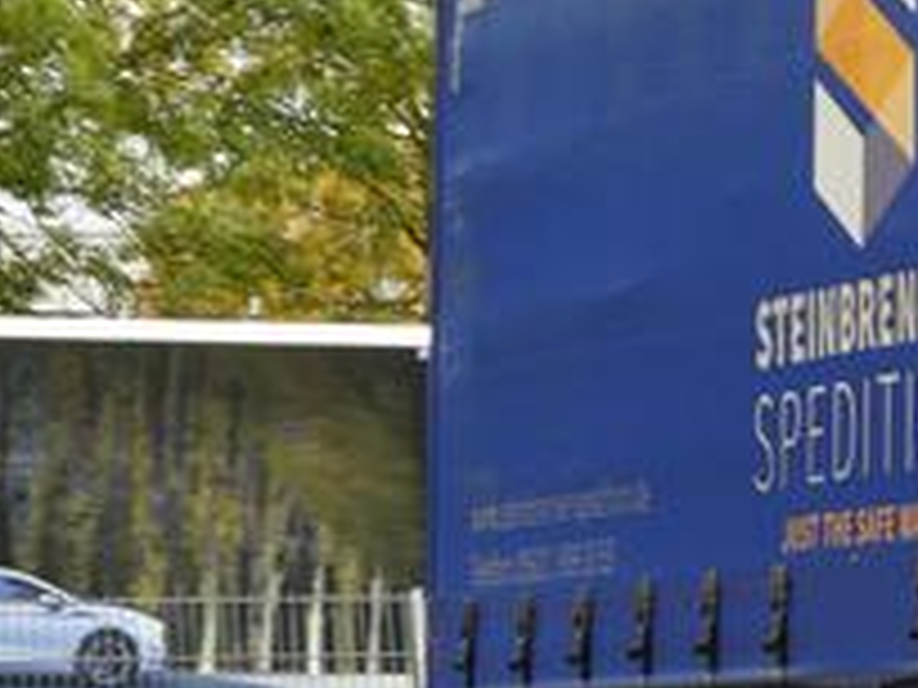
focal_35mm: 274
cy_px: 477
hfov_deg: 7.0
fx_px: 7266
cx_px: 1760
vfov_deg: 5.4
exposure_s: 1/80
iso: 125
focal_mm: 12.5
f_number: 4.5
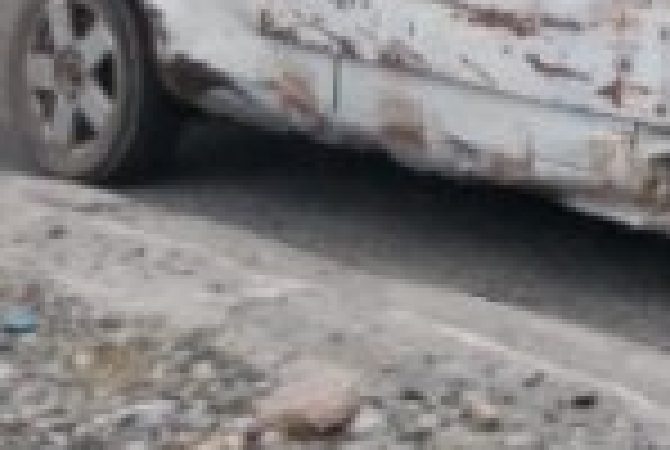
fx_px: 4793
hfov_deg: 7.9
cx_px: 899
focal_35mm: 257
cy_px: -351
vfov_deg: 5.3
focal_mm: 40
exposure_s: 1/320
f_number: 4.8
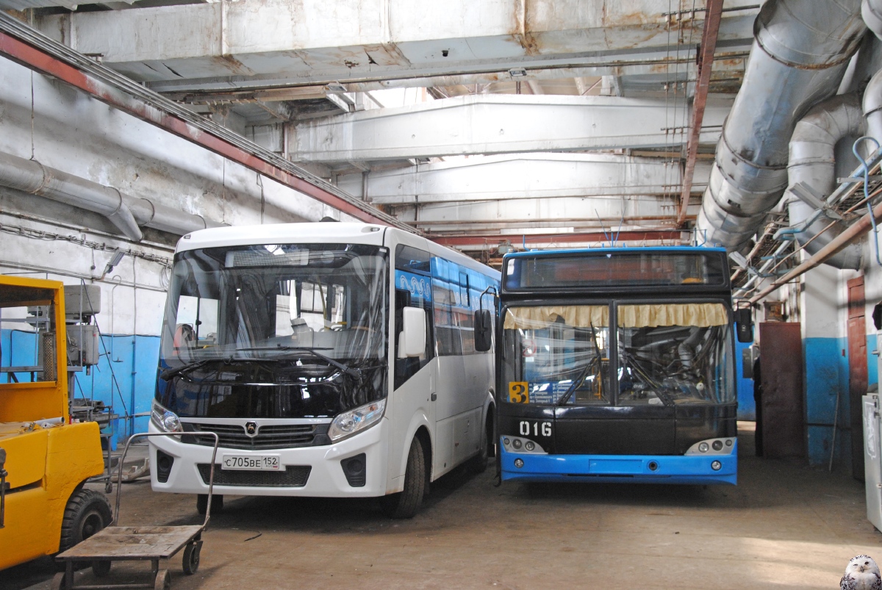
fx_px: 920
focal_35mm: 38
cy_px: 295
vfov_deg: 35.6
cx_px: 441
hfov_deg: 51.2
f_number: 4
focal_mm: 25
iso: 500
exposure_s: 1/30
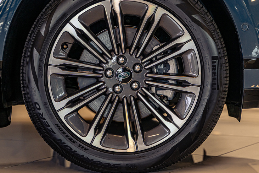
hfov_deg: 20.8
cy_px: 77
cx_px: 124
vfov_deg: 14.0
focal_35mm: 98
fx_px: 705
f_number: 3.5
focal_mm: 70
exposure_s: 1/200
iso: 200
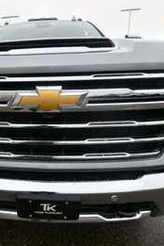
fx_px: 157
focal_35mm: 23
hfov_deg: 51.1
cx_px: 29
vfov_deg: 76.1
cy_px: 122
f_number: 6.3
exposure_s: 1/250
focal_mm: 10
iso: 200
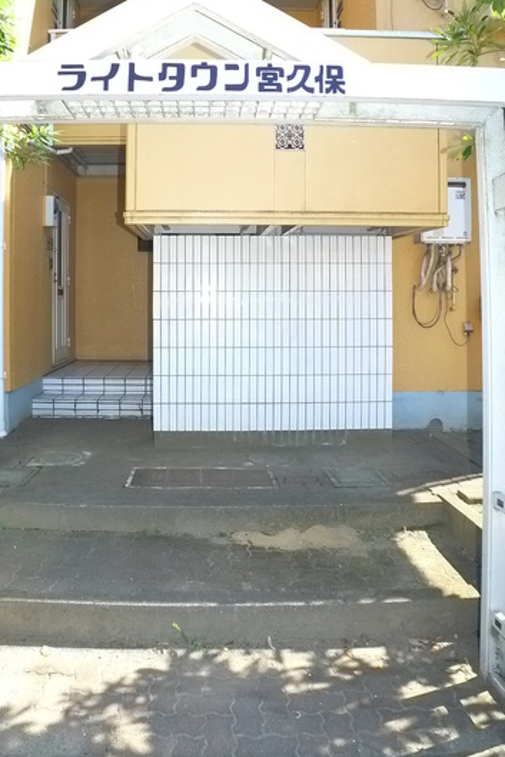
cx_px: 195
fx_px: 694
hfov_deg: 39.8
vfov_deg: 56.7
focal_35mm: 33
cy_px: 298
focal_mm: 5.1
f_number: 2.8
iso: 400
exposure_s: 1/250
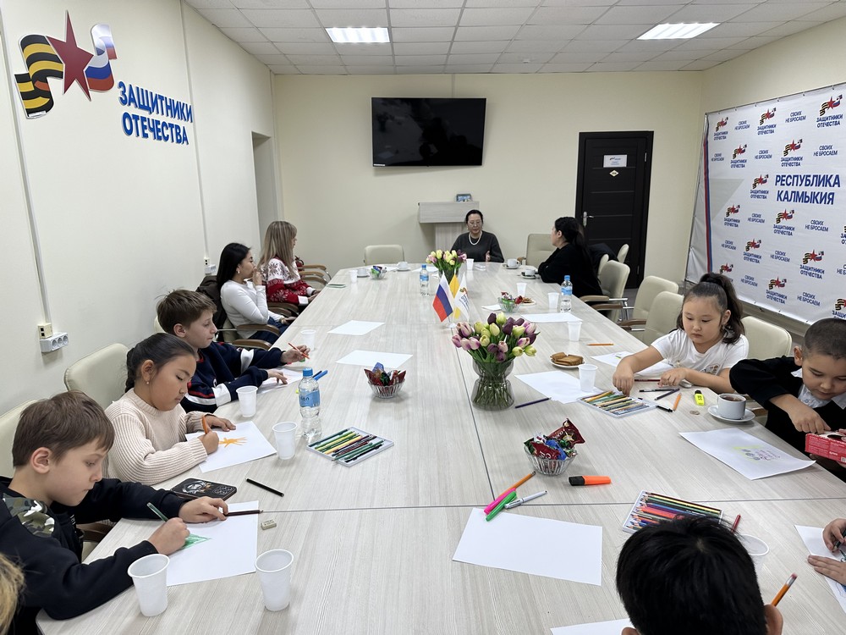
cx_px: 423
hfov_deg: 71.6
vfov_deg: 56.8
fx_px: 587
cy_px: 318
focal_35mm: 24
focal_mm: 6.86
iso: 100
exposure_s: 1/100
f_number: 1.78
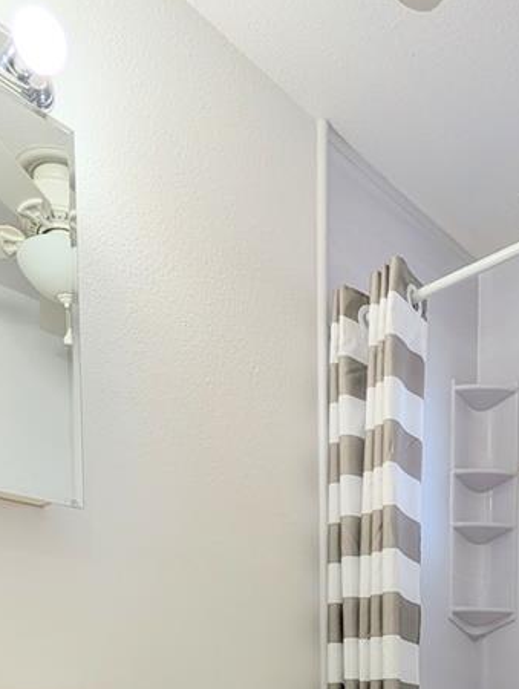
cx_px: 339
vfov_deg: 44.5
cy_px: 743
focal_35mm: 32
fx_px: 638
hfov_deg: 43.7
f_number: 1.7
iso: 45
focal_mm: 2.02
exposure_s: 1/143
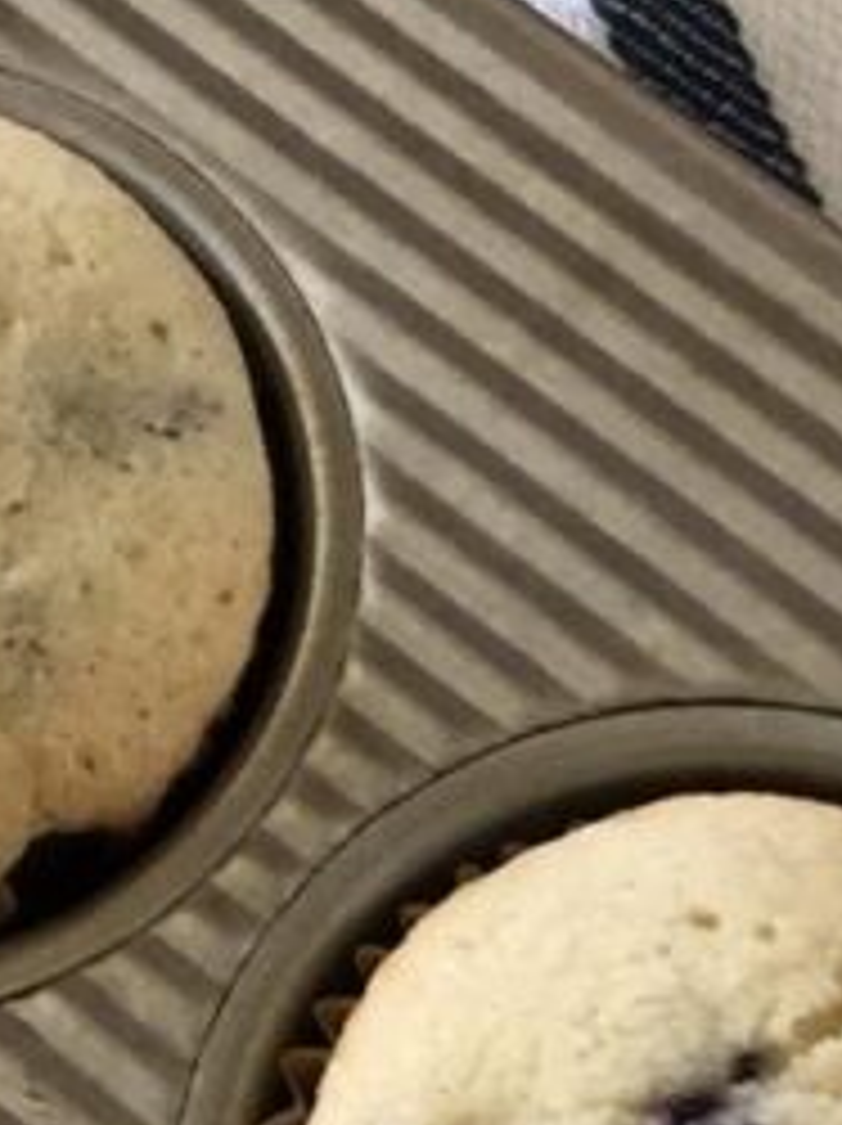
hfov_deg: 7.4
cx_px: -14
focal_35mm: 200
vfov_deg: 9.8
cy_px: 14
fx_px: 6498
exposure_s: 1/30
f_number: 2.4
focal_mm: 6
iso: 125
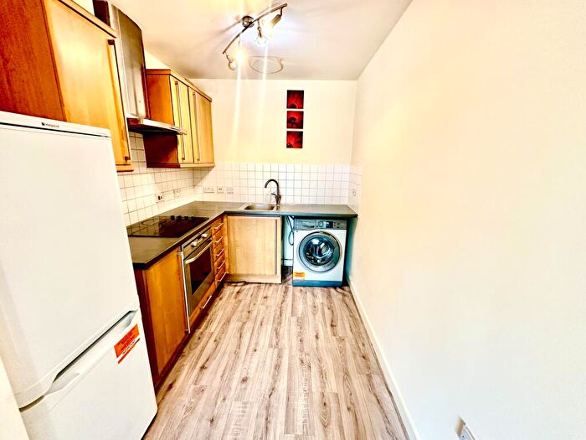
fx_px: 237
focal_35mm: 14
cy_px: 220
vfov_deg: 85.7
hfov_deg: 102.1
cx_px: 293
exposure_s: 1/50
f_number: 2.2
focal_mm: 2.22
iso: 200
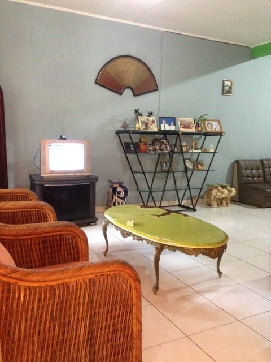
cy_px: 181
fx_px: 344
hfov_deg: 42.9
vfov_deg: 55.4
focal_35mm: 33
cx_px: 136
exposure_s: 1/15
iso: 800
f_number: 2.4
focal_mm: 4.12
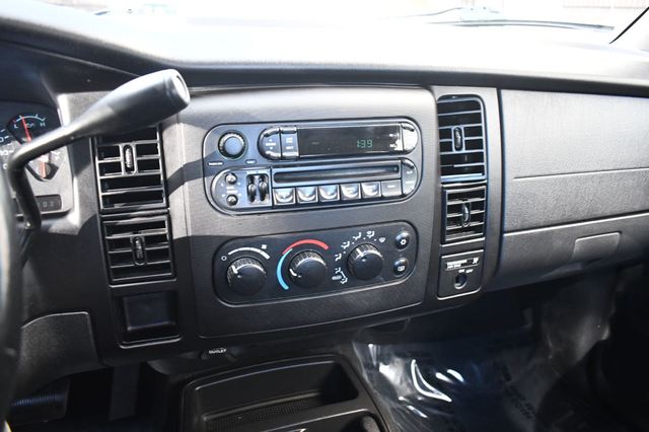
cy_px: 216
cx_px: 324
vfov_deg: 47.9
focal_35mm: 27
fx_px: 486
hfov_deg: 67.4
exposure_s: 1/125
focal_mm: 18
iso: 2000
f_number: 3.5
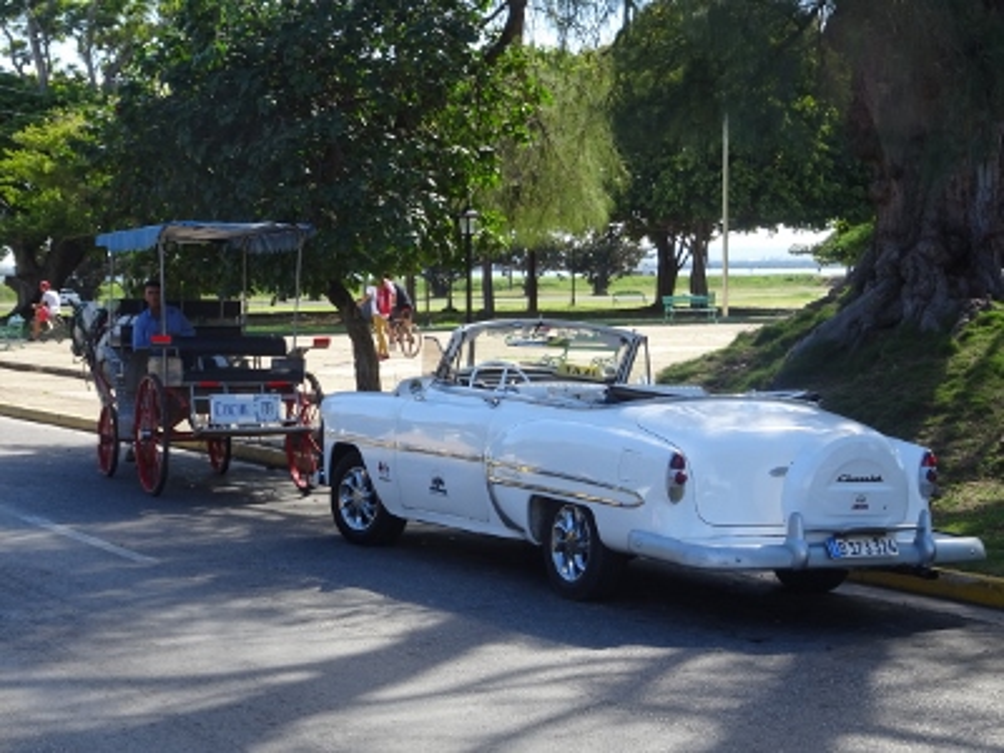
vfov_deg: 21.6
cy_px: 376
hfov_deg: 28.6
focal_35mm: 68
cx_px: 502
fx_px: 1972
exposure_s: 1/200
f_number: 4.5
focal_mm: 11.66
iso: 80
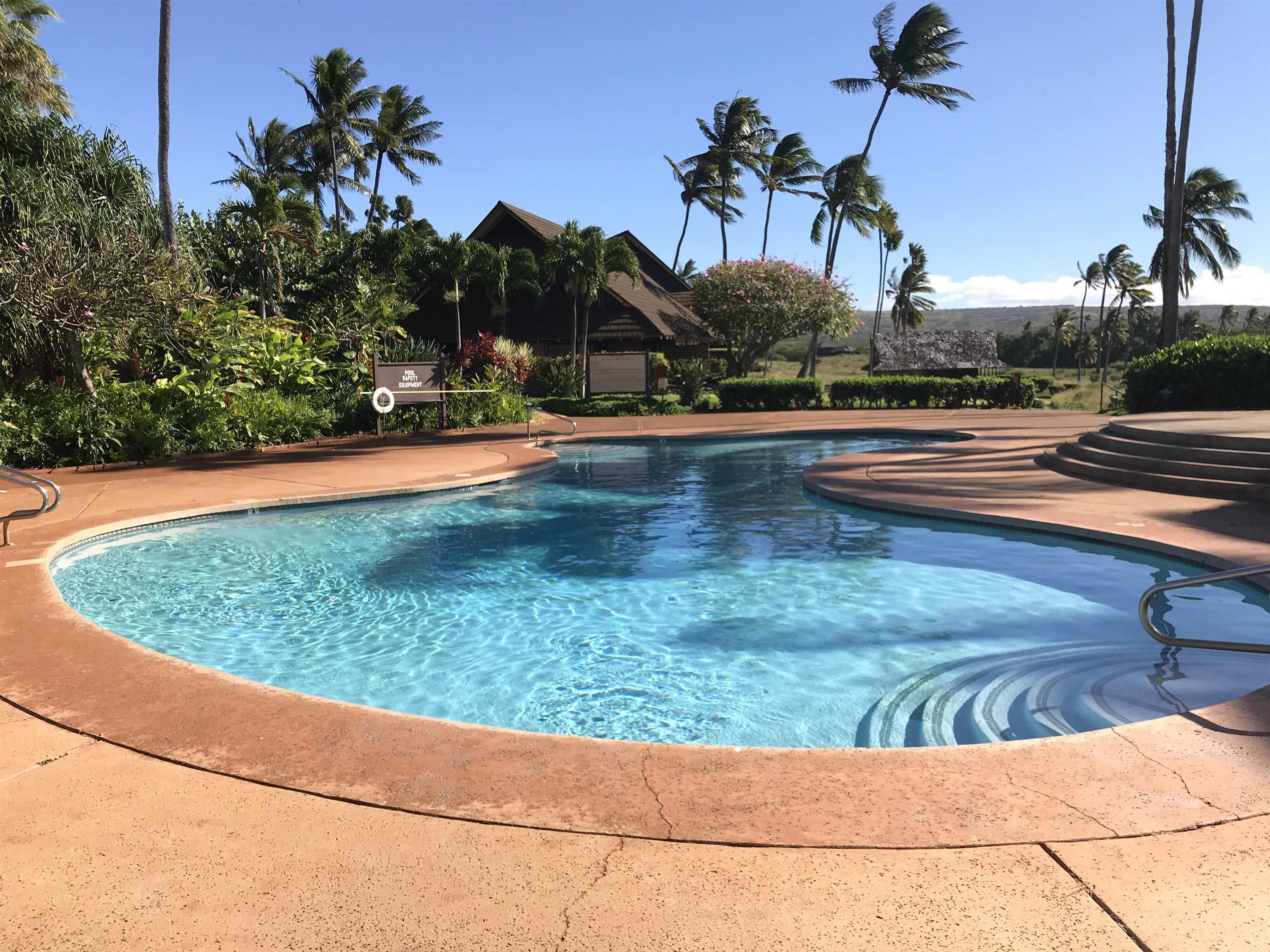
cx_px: 635
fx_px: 1027
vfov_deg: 49.7
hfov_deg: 63.4
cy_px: 476
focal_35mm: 28
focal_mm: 3.99
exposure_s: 1/2128
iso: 20
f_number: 1.8
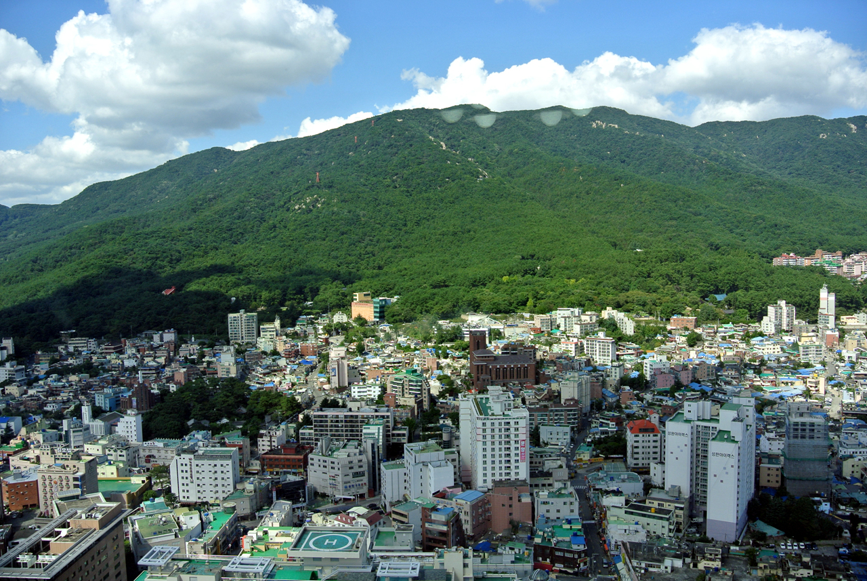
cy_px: 290
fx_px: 699
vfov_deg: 45.1
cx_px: 434
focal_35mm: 29
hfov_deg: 63.6
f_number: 4.5
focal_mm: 11
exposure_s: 1/500
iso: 100
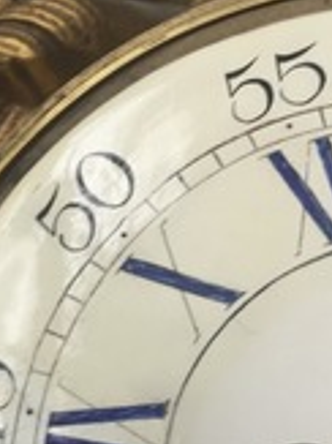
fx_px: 1319
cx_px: 407
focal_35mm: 103
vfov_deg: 18.6
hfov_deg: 13.9
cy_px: 439
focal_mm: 4.15
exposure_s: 1/60
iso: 25
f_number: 2.2
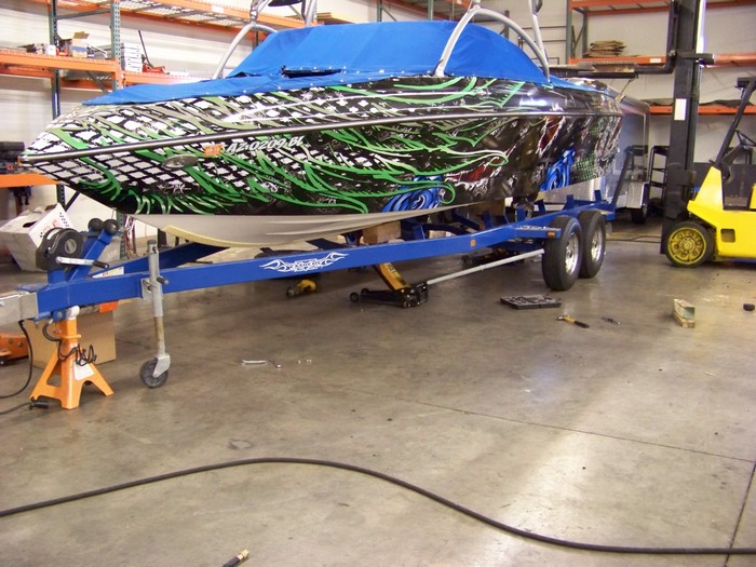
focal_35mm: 36
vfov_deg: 39.7
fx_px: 786
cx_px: 378
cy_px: 284
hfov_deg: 51.4
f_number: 2.8
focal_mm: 5.85
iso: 400
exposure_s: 1/10
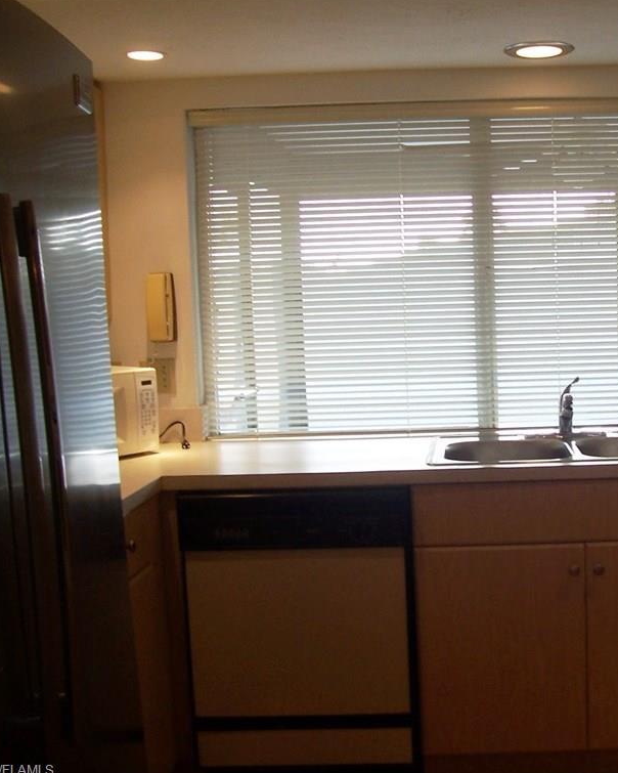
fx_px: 1029
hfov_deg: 32.4
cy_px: 387
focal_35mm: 45
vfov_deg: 41.2
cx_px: 502
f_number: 2.7
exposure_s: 1/90
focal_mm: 5.6
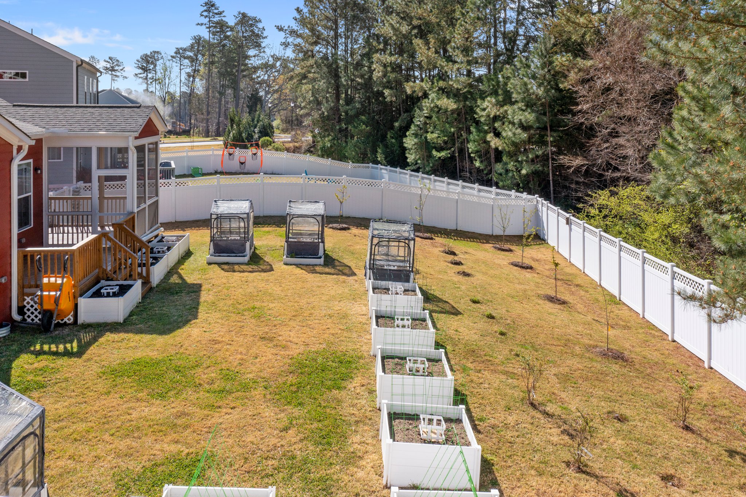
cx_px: 373
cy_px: 248
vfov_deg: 46.4
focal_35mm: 28
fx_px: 580
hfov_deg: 65.5
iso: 100
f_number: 6.3
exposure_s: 1/500
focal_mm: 10.26
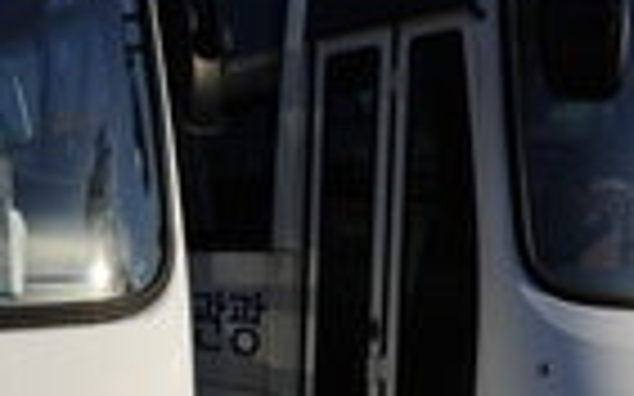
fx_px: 1192
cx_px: 171
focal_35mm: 69
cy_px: 412
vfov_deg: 18.3
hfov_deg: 29.4
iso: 400
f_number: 11
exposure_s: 1/640
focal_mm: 17
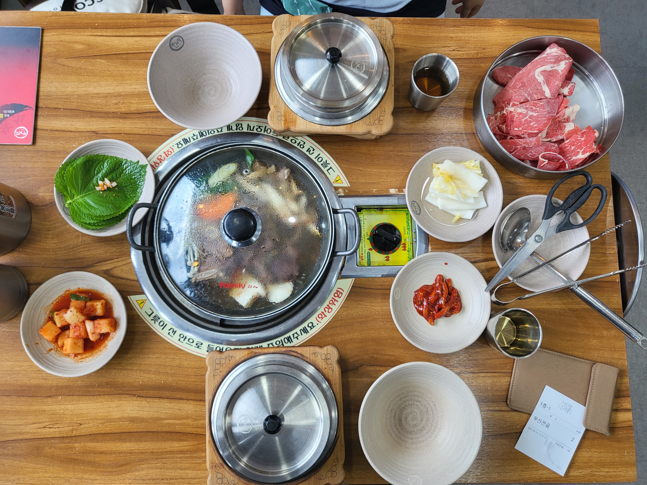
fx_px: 486
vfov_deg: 53.1
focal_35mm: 26
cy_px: 242
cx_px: 324
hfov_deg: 67.3
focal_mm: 4.25
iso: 50
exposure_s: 1/120
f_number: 1.8
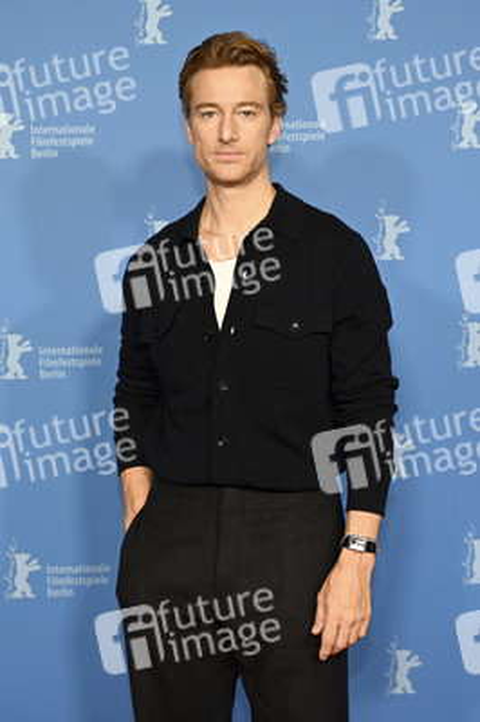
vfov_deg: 53.2
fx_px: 721
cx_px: 240
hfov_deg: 36.8
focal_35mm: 36
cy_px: 361
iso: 320
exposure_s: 1/160
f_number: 2.8
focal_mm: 36
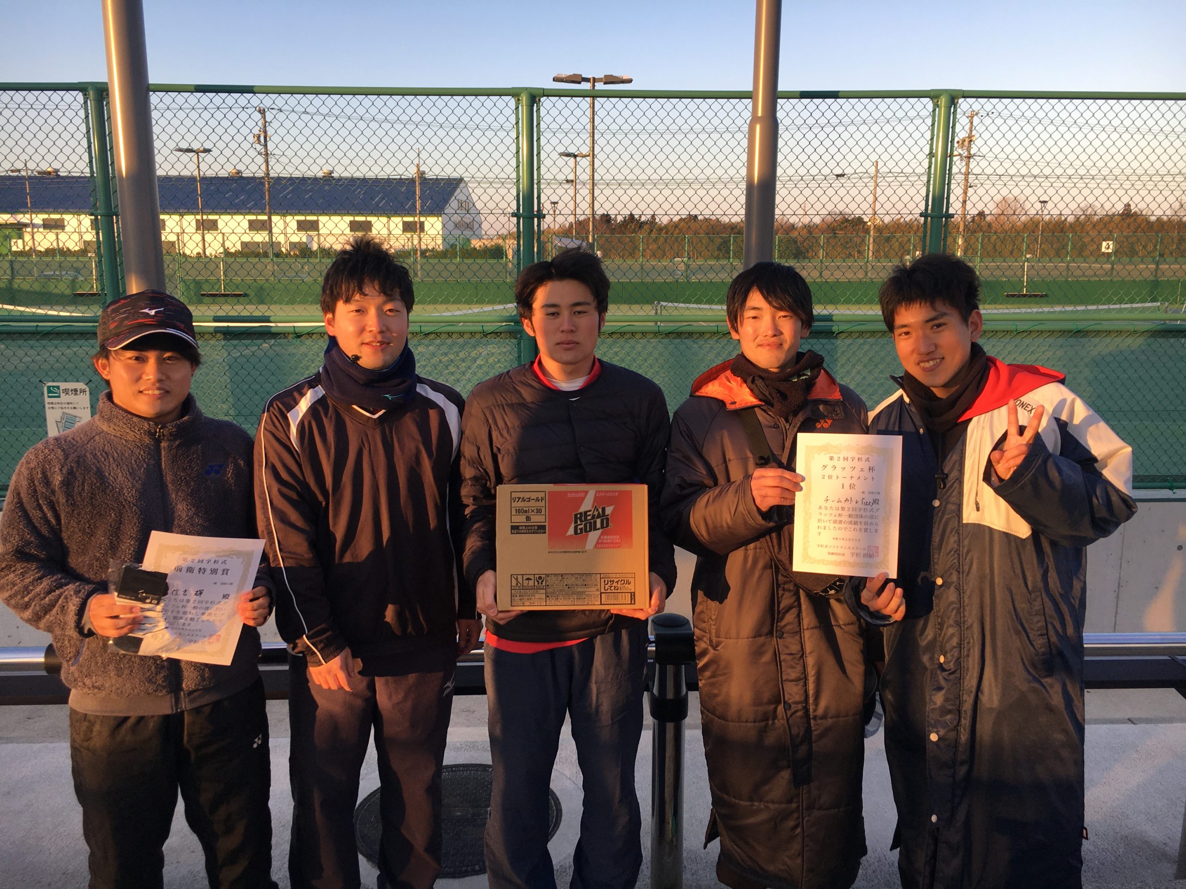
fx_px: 994
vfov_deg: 48.2
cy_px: 444
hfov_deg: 61.7
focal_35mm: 29
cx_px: 593
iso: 25
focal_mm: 4.15
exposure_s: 1/286
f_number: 2.2
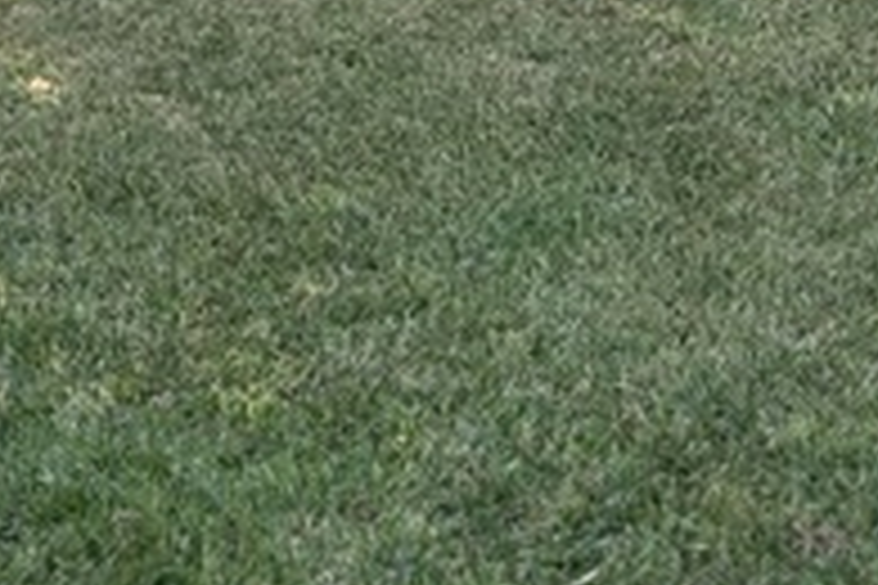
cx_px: 585
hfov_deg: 24.6
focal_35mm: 82
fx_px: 2000
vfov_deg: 14.8
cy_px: -428
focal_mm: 6.76
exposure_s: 1/627
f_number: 1.78
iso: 80
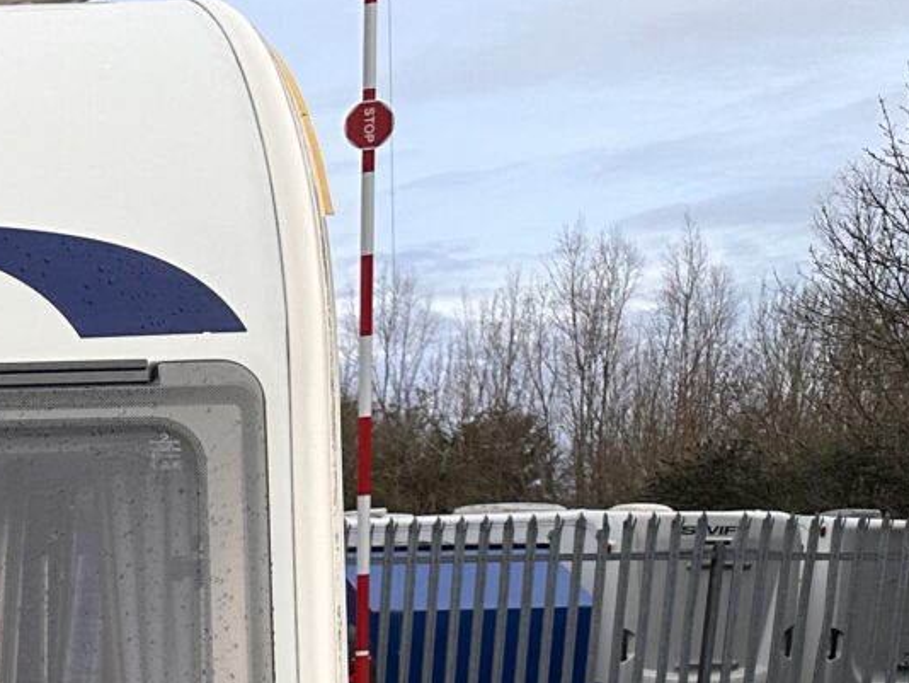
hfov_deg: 17.3
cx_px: -732
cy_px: 1160
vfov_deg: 14.5
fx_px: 2417
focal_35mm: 92
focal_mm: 6.86
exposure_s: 1/1517
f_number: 1.78
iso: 80
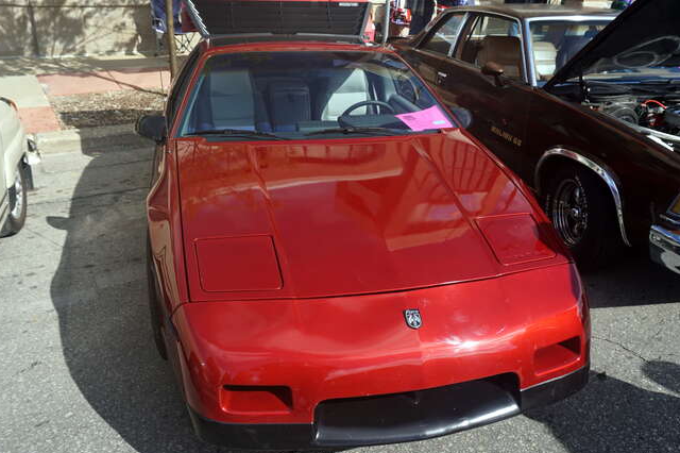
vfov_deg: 43.5
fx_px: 566
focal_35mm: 30
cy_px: 198
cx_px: 343
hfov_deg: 62.0
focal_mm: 16
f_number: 7.1
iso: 100
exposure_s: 1/250
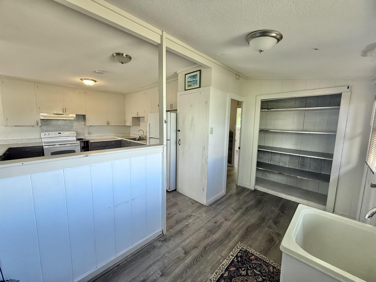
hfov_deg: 102.1
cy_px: 141
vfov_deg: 85.7
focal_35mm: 14
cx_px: 188
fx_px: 152
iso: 125
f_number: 2.2
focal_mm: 2.22
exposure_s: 1/120
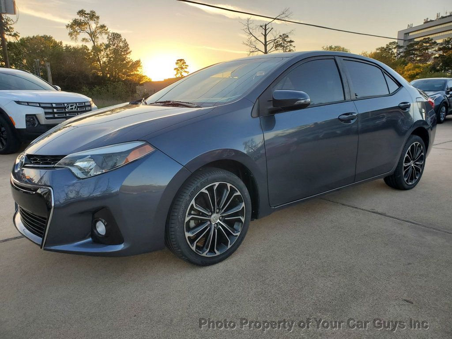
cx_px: 226
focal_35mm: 26
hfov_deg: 67.3
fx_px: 339
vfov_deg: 53.1
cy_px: 170
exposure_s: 1/168
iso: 50
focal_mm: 4.3
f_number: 2.4
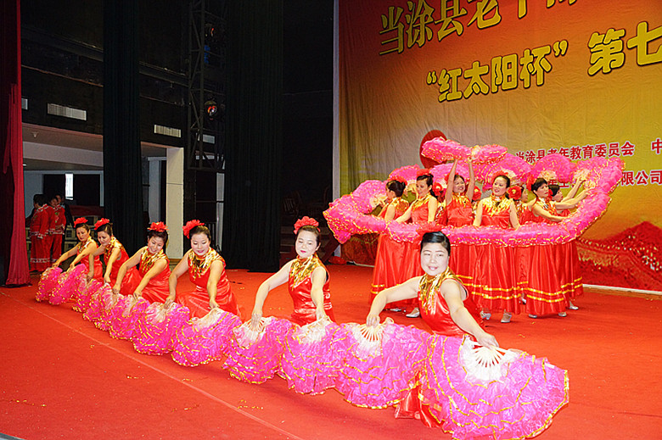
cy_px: 220
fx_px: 662
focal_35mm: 36
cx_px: 331
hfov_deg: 53.2
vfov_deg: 36.8
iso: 1250
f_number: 4
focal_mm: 24
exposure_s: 1/60
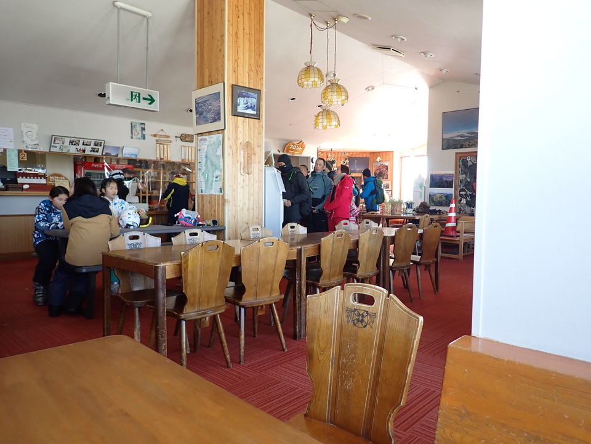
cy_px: 222
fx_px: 427
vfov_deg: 54.9
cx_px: 296
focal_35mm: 25
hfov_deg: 69.4
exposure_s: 1/125
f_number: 2
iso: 200
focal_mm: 4.5
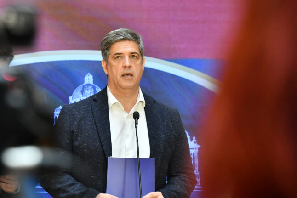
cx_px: 122
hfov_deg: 11.4
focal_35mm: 181
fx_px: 1493
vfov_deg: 7.6
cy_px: 121
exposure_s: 1/250
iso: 2500
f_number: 5.6
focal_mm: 130
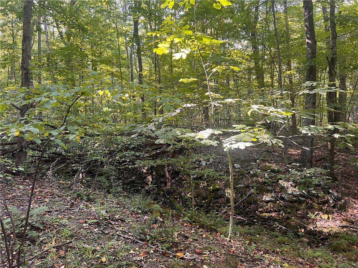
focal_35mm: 26
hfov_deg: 67.3
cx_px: 179
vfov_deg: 53.1
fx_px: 269
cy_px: 134
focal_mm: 5.7
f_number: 1.5
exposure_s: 1/79
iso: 125
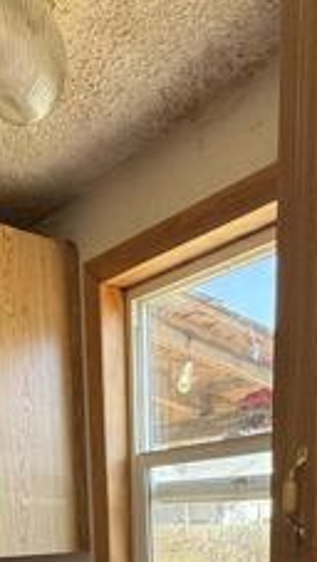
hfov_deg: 27.8
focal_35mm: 43
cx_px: 171
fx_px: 641
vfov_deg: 36.5
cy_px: 673
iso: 80
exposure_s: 1/99
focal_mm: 2.22
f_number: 2.2
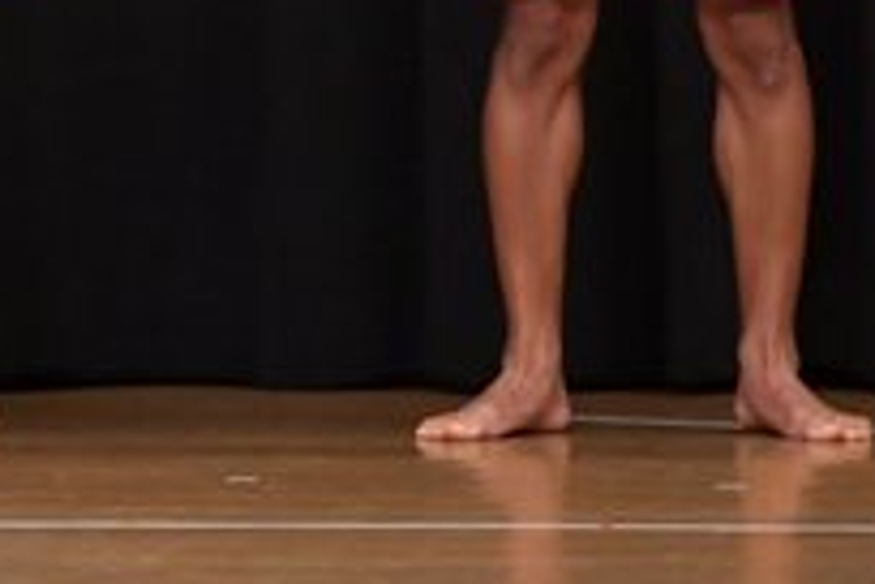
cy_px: -386
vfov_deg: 1.8
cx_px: -6
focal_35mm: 766
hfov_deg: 2.7
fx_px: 18617
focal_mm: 135
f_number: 5.6
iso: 6400
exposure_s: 1/400
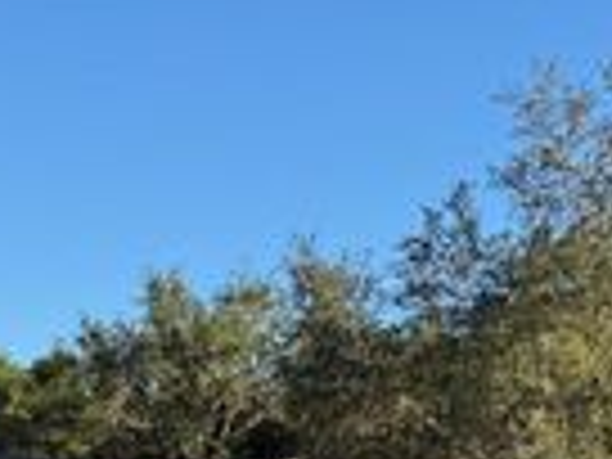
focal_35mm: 88
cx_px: 270
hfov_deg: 22.2
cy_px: 718
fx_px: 1556
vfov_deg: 15.3
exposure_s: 1/1637
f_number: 1.78
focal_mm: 6.76
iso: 80
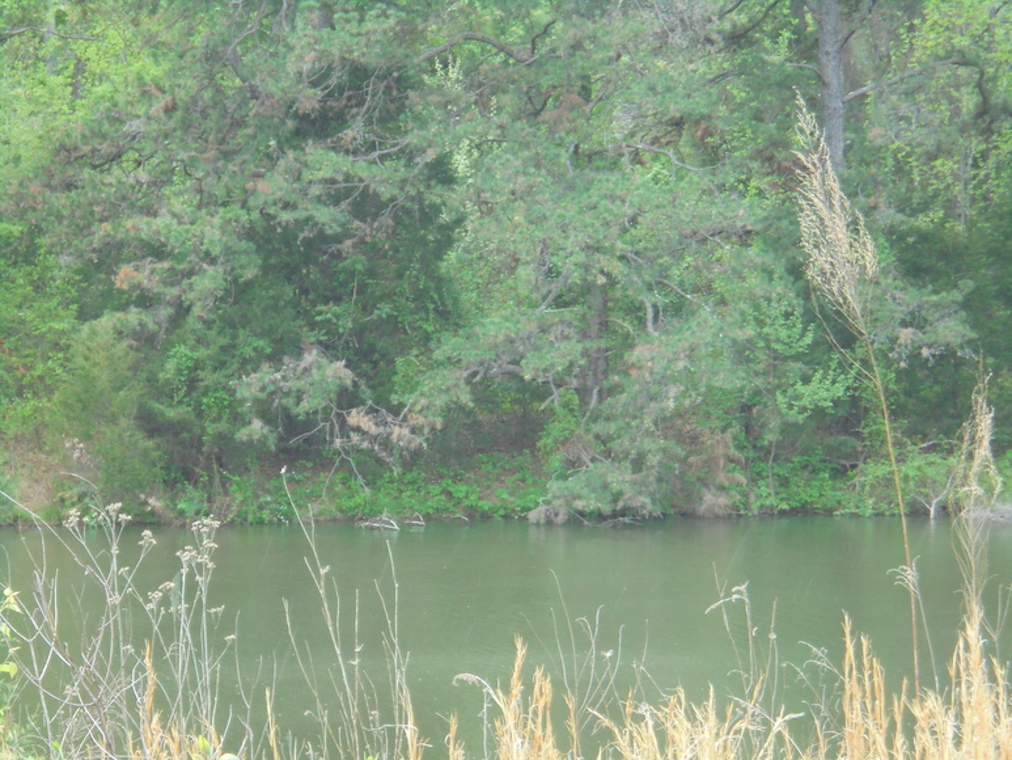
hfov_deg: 12.7
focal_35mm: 156
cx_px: 506
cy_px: 380
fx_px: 4561
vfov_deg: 9.5
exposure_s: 1/125
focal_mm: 27.6
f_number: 6.5
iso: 250
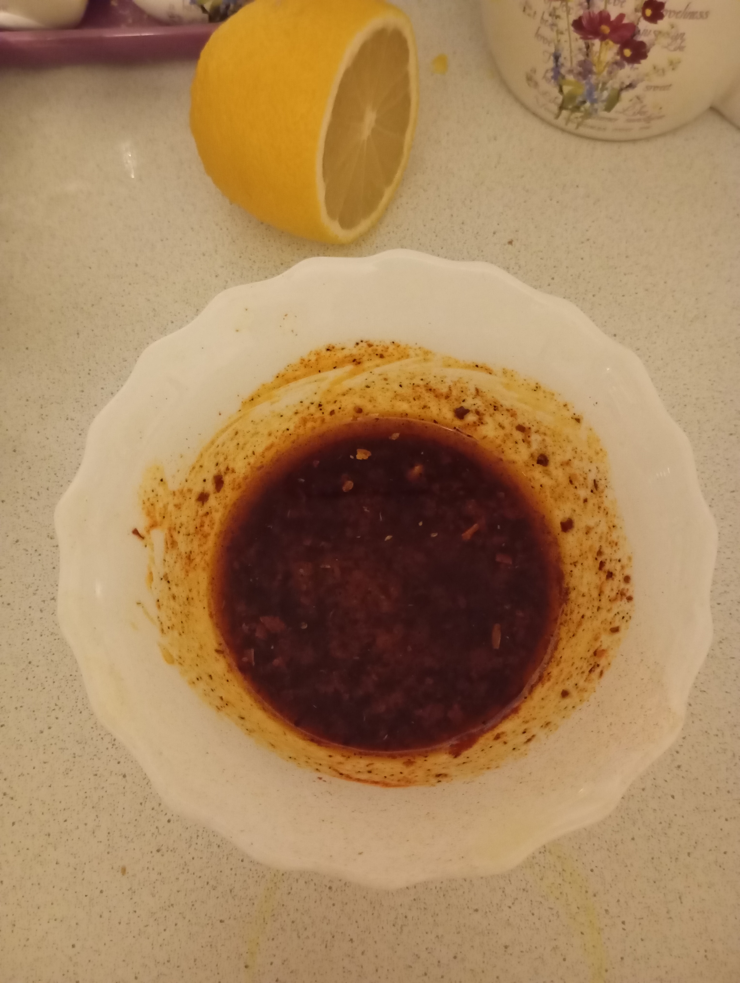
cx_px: 370
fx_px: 796
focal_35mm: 28
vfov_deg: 63.4
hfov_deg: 49.9
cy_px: 492
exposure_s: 1/15
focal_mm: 4.22
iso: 7093
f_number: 1.8
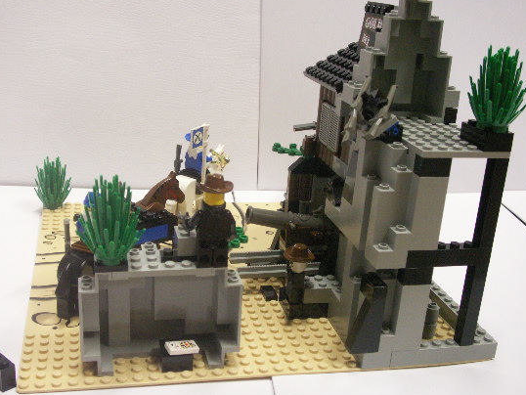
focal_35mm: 44
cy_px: 189
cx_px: 226
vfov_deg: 32.9
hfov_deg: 42.8
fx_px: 669
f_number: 3.5
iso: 160
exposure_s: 1/15
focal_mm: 7.7
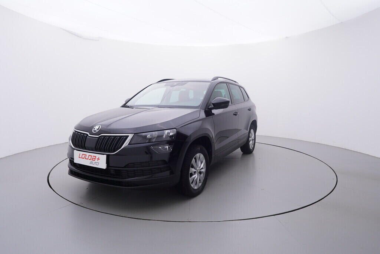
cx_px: 190
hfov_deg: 77.3
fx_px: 238
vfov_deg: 56.2
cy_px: 127
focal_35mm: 22
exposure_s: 1/80
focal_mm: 15
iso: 200
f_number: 5
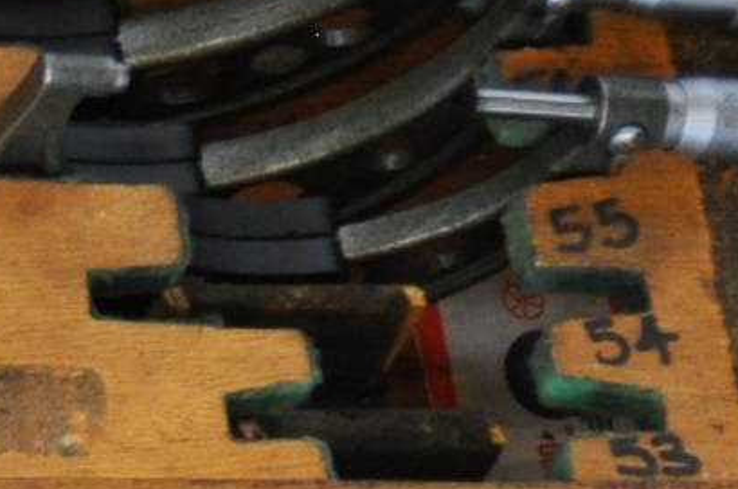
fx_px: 4401
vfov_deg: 6.2
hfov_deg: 8.6
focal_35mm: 215
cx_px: -1147
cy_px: 1037
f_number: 3.5
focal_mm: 18
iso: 800
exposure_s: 1/50
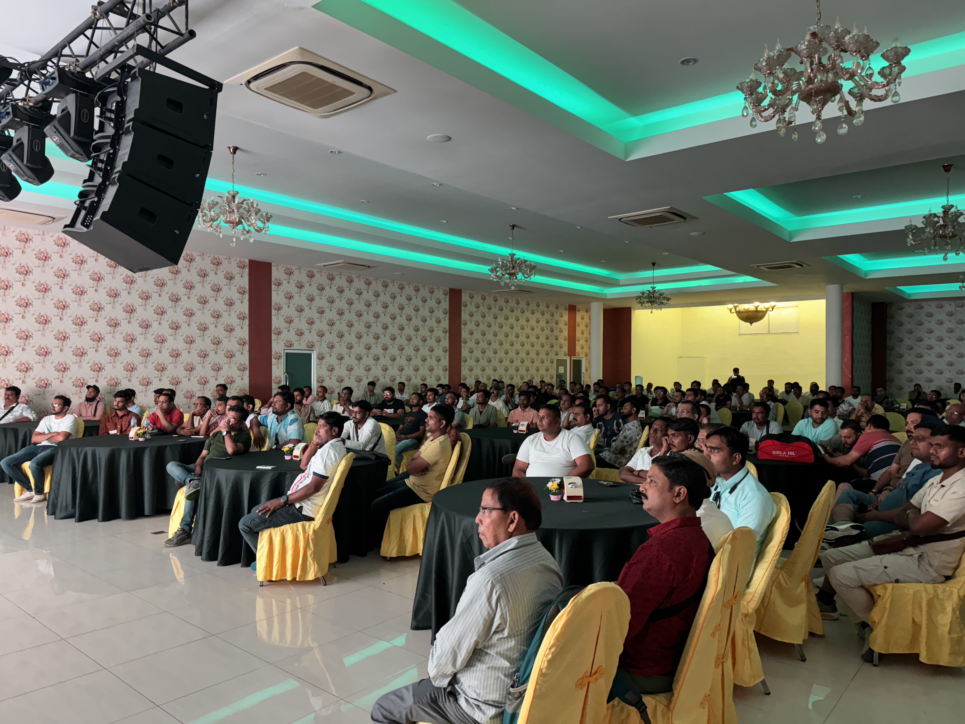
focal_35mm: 24
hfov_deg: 71.6
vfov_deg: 56.8
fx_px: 669
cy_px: 362
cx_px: 482
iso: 500
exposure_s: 1/60
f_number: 1.78
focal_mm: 6.76
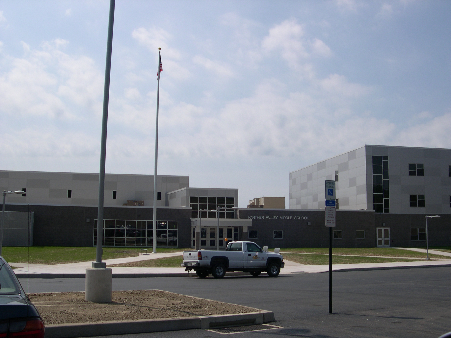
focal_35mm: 38
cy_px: 169
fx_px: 495
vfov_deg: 37.7
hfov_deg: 49.0
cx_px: 226
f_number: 7.6
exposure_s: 1/408
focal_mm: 8
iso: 100
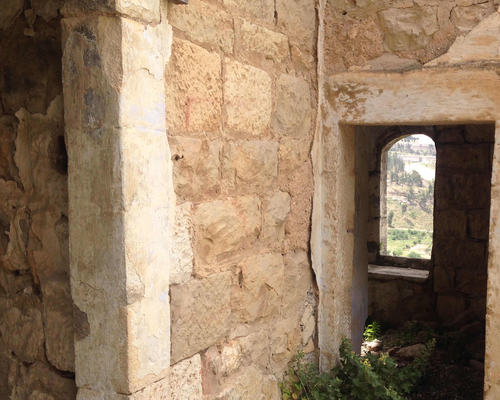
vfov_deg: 33.3
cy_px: 238
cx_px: 332
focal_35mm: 45
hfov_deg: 40.7
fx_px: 666
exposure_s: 1/583
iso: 50
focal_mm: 4.12
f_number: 2.4
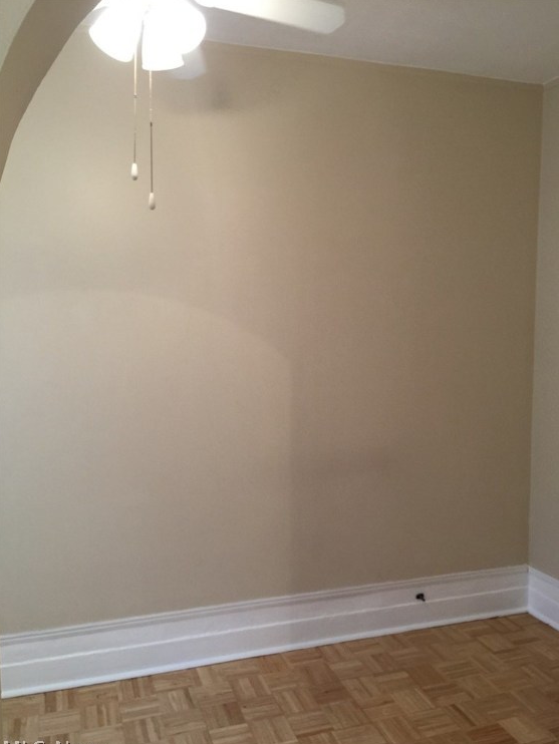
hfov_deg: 46.8
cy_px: 381
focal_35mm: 30
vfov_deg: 59.9
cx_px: 286
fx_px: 646
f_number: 2.2
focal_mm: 4.15
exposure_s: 1/15
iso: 80
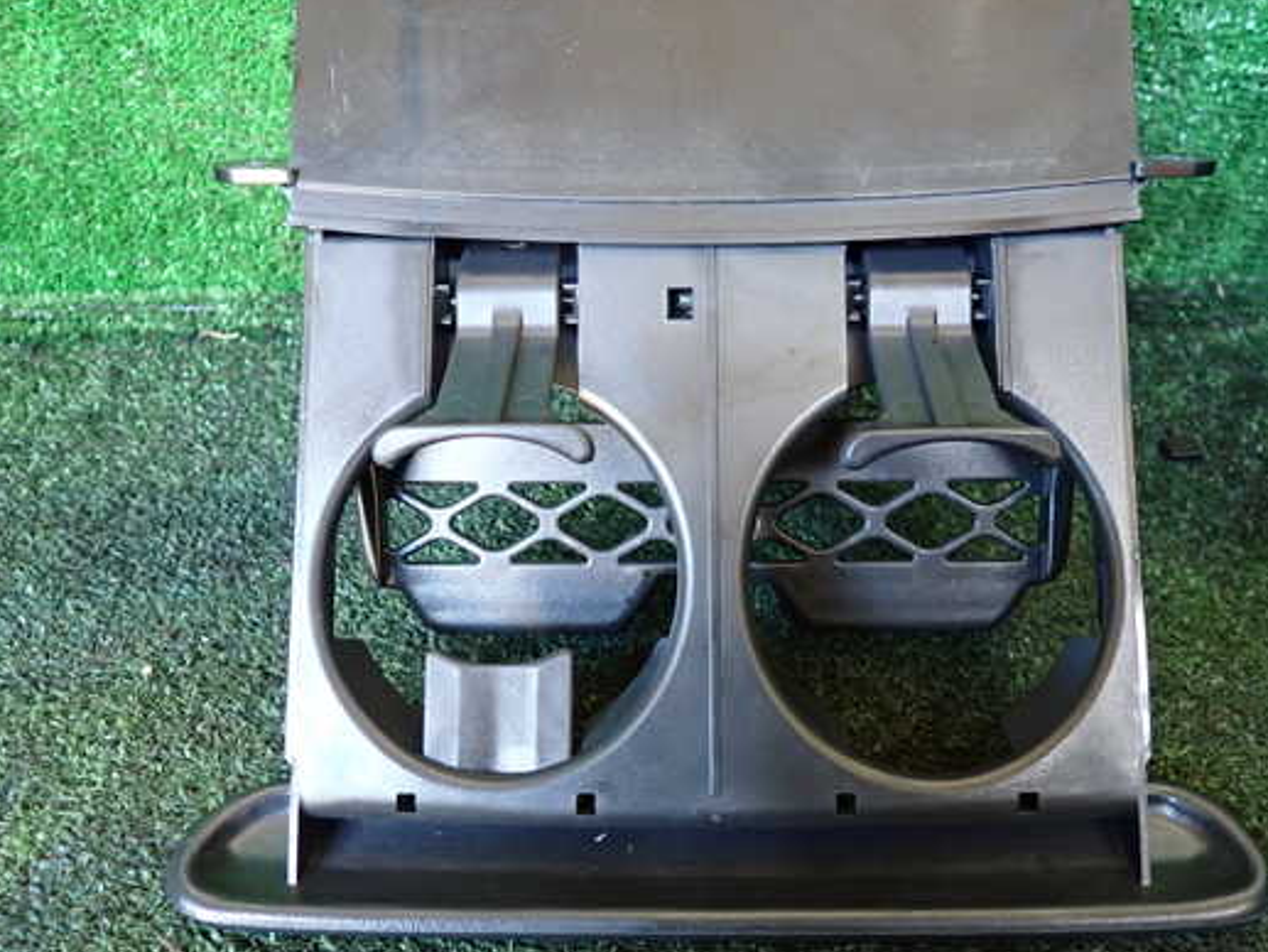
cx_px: 687
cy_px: 483
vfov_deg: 48.2
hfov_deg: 61.6
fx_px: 1063
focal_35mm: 29
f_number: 2
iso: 500
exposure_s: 1/30
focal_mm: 4.5
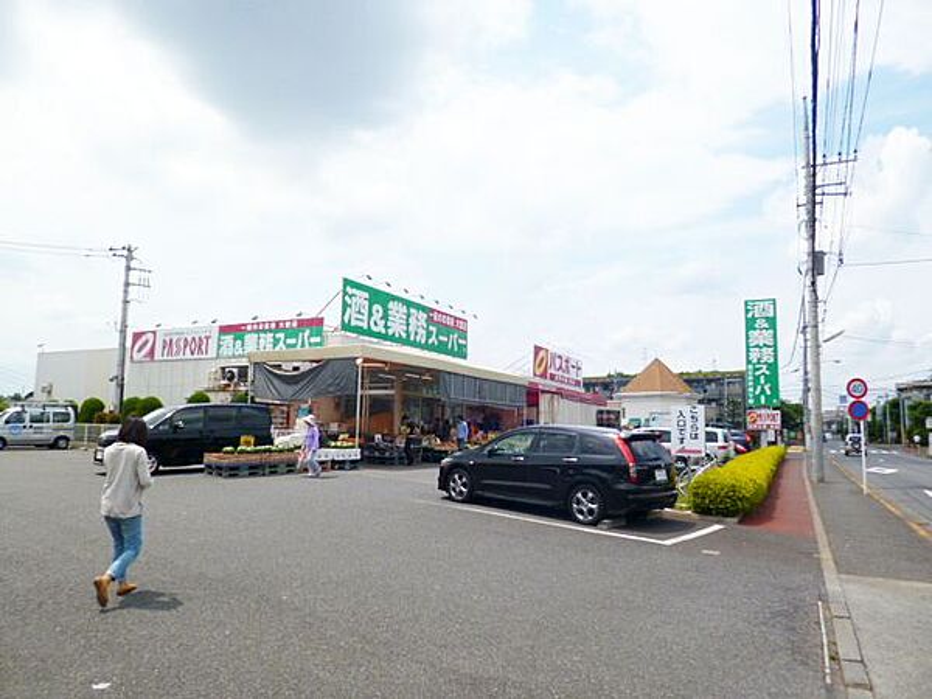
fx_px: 646
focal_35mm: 24
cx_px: 466
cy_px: 350
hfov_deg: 71.6
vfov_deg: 56.8
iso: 100
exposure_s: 1/160
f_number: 9
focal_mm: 4.3
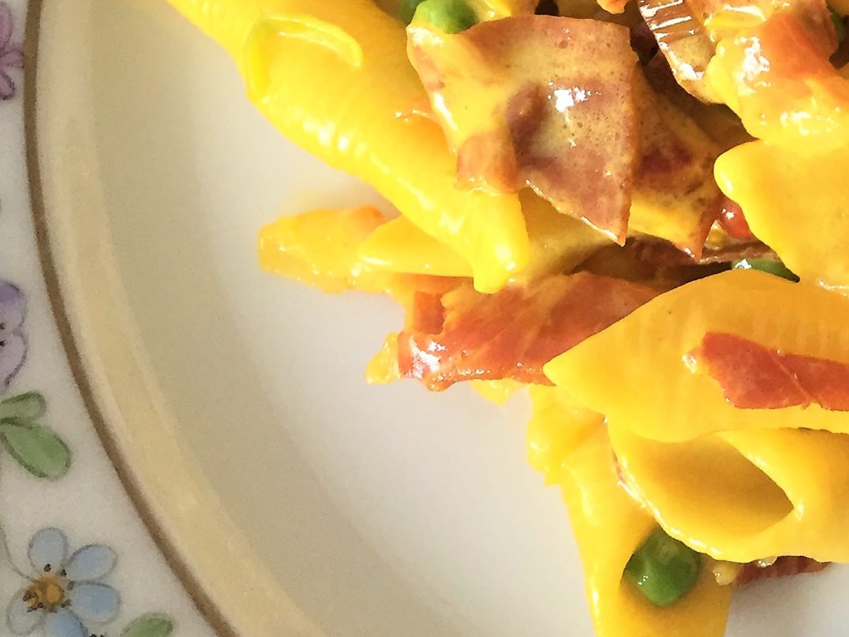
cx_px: 1004
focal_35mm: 69
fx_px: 1692
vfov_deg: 20.5
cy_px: -24
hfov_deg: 25.4
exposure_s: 1/33
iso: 64
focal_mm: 4.15
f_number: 2.2
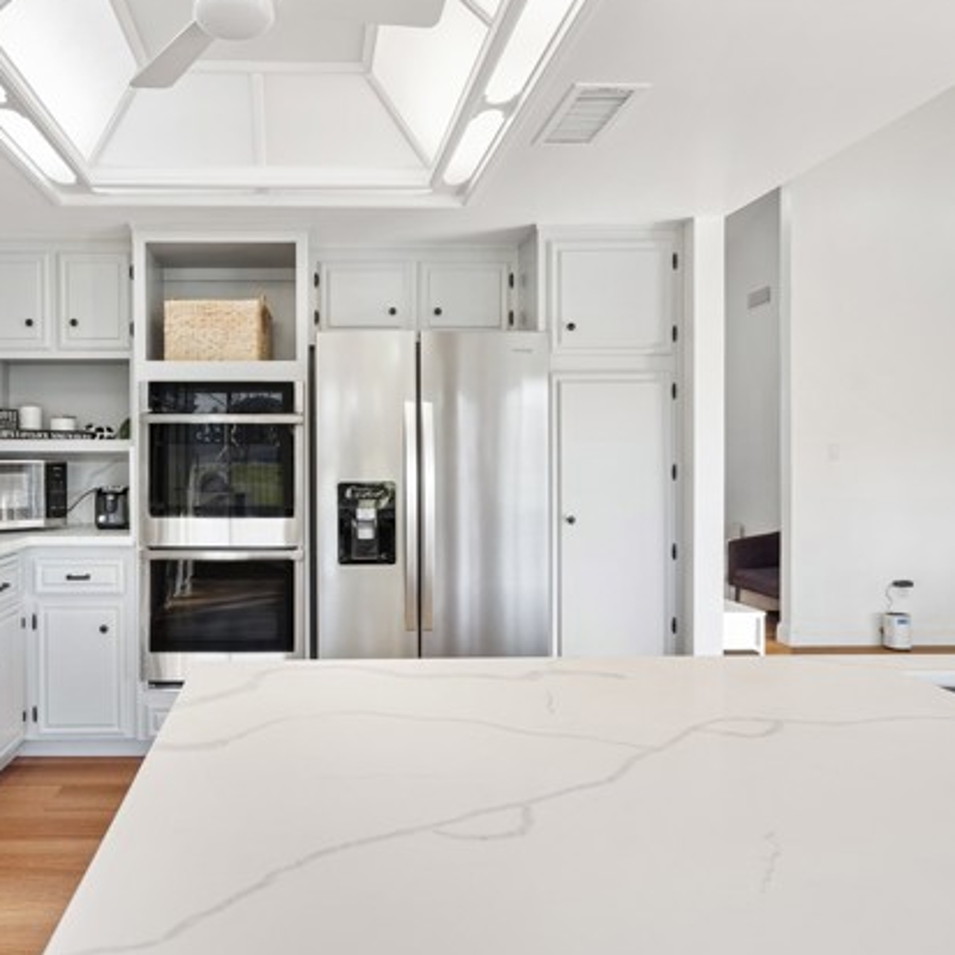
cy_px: 478
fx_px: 780
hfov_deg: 61.5
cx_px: 321
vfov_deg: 62.9
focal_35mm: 25
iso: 400
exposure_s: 1/8
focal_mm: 19
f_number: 6.3
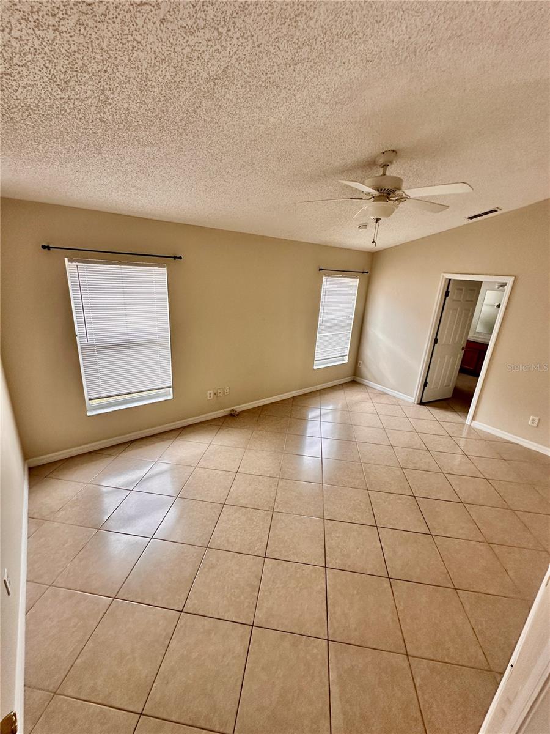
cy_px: 367
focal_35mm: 14
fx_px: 297
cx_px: 275
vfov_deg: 102.1
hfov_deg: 85.7
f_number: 2.2
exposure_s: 1/120
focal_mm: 2.22
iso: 160
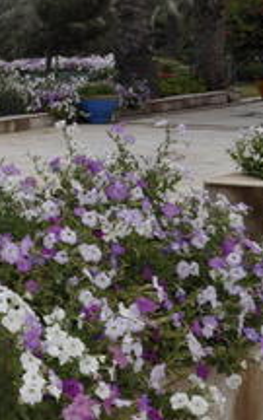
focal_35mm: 89
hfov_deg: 12.5
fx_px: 1021
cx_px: -304
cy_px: 125
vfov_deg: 23.1
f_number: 10
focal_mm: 18
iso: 200
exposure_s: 1/200
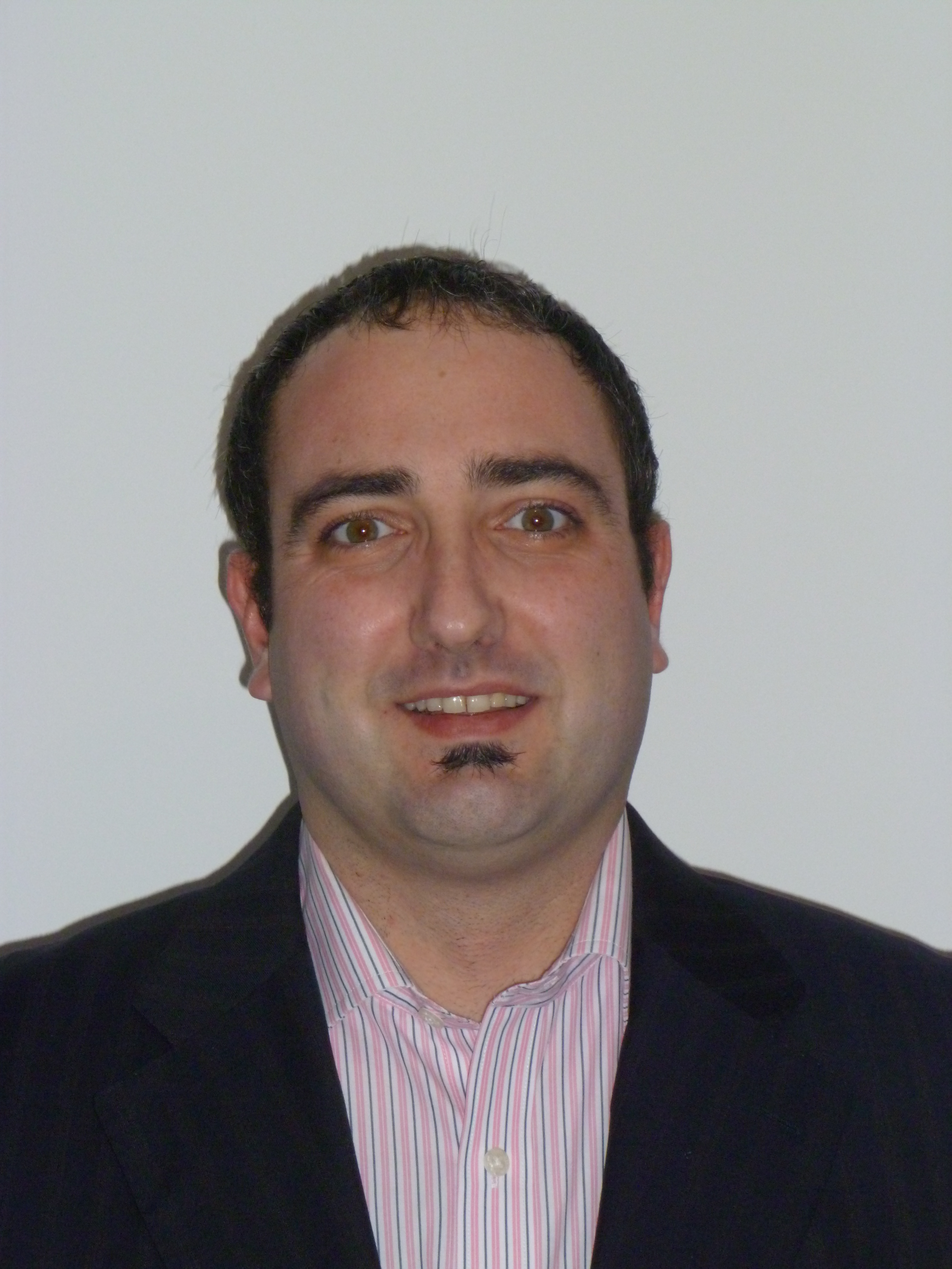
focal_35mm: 109
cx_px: 476
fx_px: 3997
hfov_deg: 13.6
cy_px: 634
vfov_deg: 18.0
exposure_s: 1/80
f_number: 4.8
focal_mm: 19.5
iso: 400
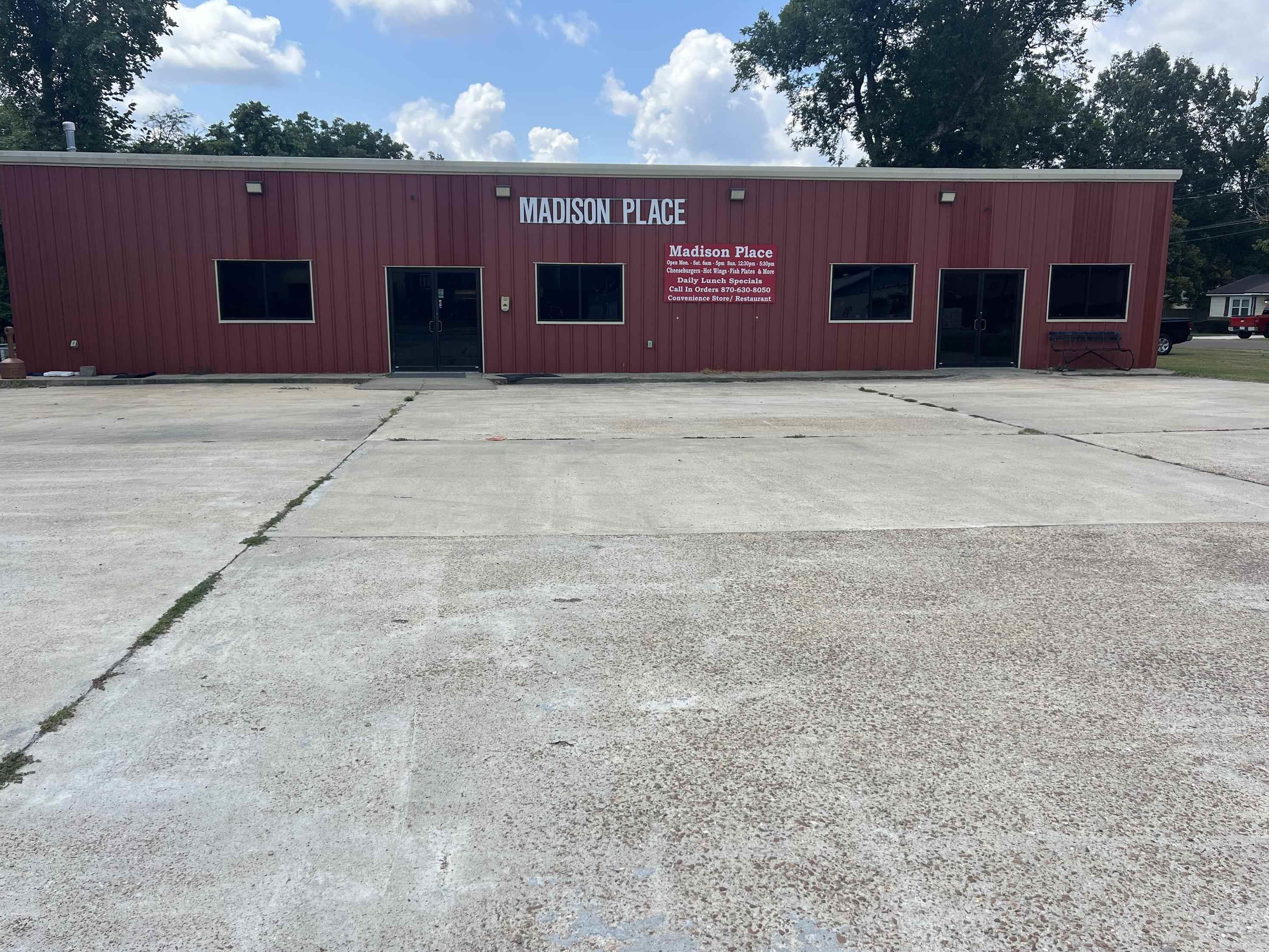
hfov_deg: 65.3
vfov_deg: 51.4
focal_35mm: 27
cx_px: 616
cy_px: 473
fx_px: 990
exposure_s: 1/3356
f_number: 1.5
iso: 50
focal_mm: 5.7
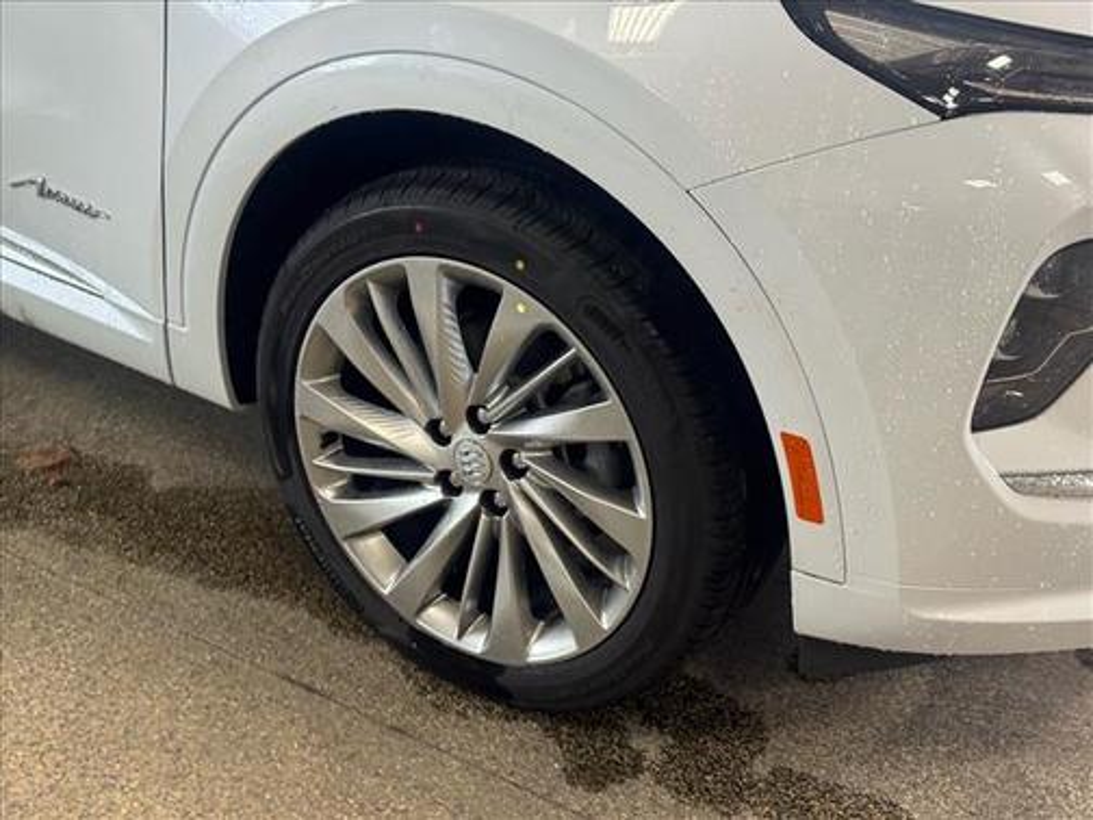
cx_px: 546
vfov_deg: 30.3
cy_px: 410
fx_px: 1516
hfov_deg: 39.7
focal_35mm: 48
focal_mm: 6.76
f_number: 1.78
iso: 80
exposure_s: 1/60
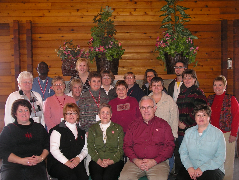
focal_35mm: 45
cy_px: 90
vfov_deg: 32.2
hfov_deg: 42.1
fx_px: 311
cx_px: 120
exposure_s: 1/42
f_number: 3
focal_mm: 9.3
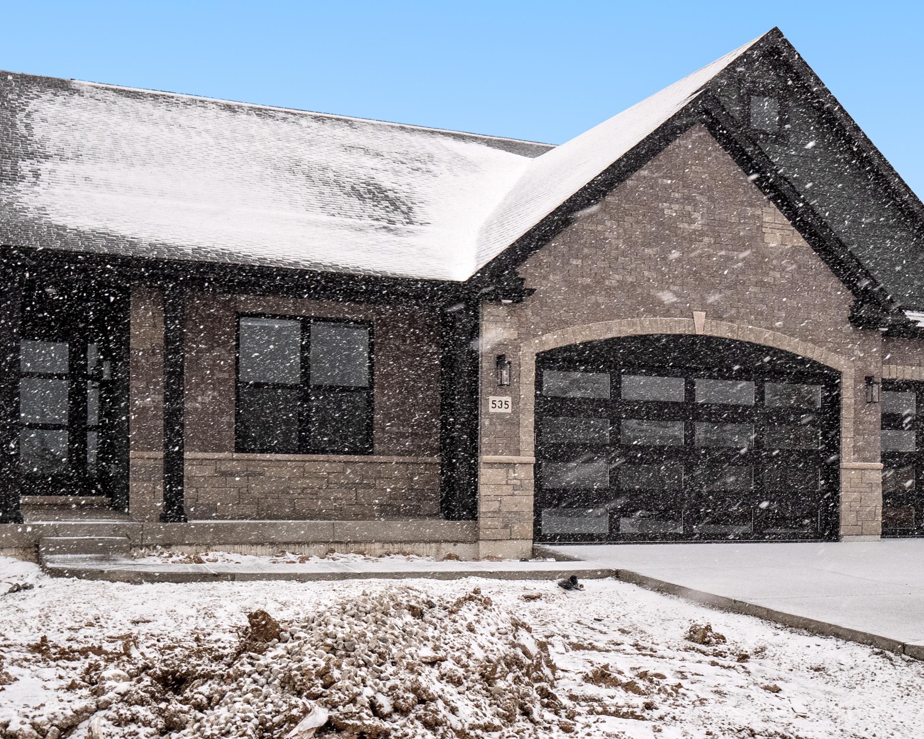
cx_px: 627
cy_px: 312
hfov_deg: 40.6
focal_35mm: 45
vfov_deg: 33.4
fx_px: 1231
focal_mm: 15
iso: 400
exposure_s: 1/400
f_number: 8
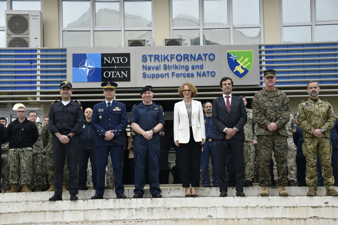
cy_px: 112
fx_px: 563
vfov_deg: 22.6
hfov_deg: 33.4
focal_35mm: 60
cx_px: 169
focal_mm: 40
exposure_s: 1/200
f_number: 5
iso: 320
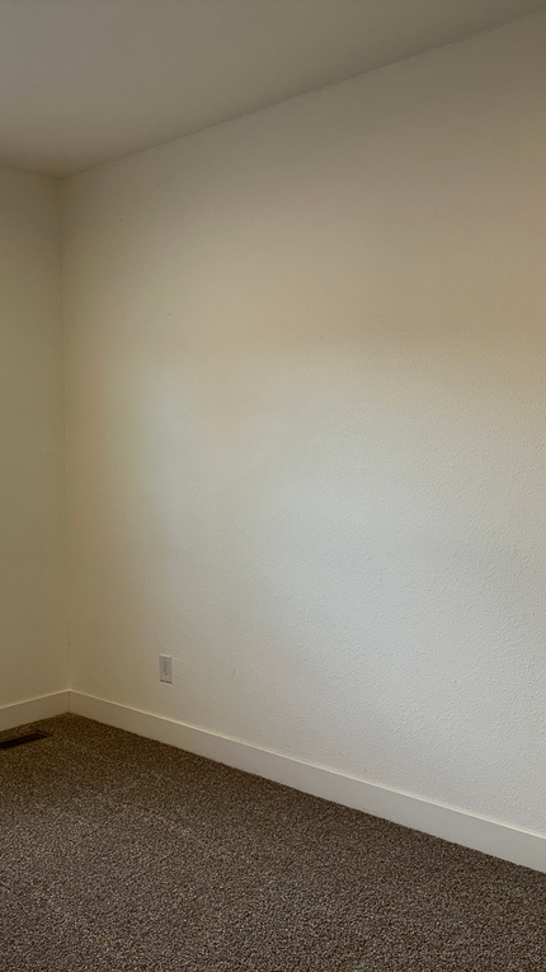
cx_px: 140
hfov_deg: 33.1
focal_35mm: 35
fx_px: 901
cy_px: 485
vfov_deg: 56.6
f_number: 1.78
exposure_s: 1/120
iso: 80
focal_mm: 6.86
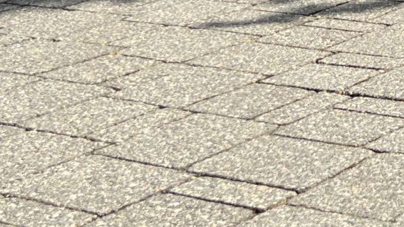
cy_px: -134
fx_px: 1371
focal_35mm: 128
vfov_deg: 9.2
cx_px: 654
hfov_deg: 15.2
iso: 50
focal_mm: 5.7
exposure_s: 1/2571
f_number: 1.5
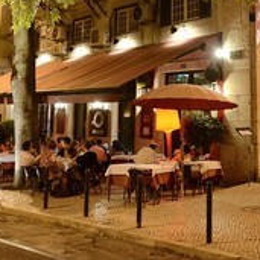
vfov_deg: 33.0
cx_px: 175
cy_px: 50
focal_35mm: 50
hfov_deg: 33.7
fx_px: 425
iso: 1600
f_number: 4.5
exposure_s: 1/13
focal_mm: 24
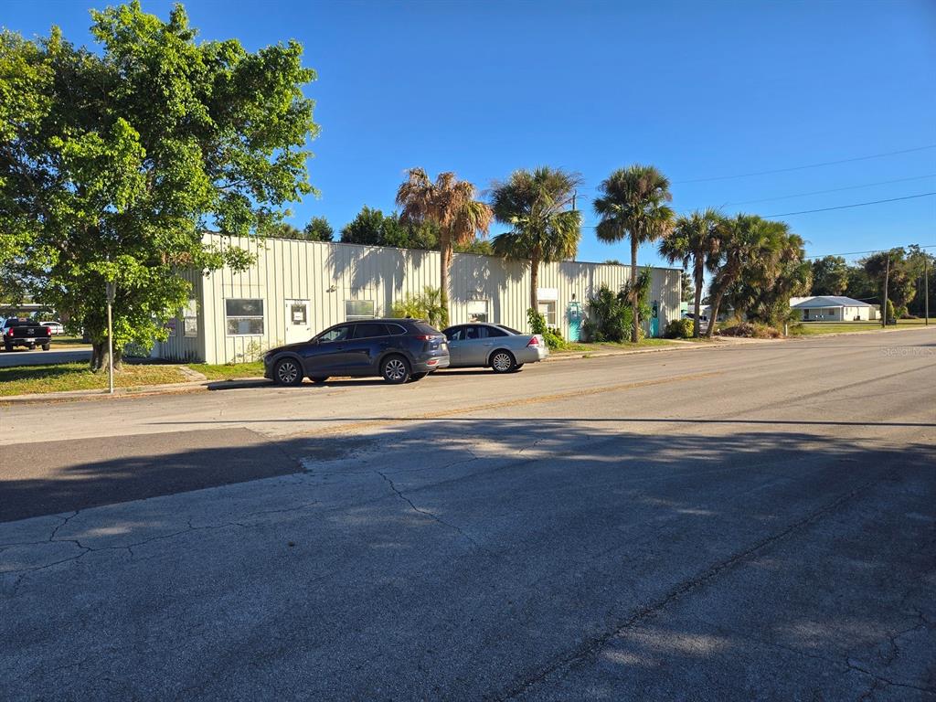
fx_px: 622
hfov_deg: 73.9
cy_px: 351
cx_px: 468
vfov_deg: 58.9
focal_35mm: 23
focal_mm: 5.4
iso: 25
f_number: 1.8
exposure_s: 1/1238
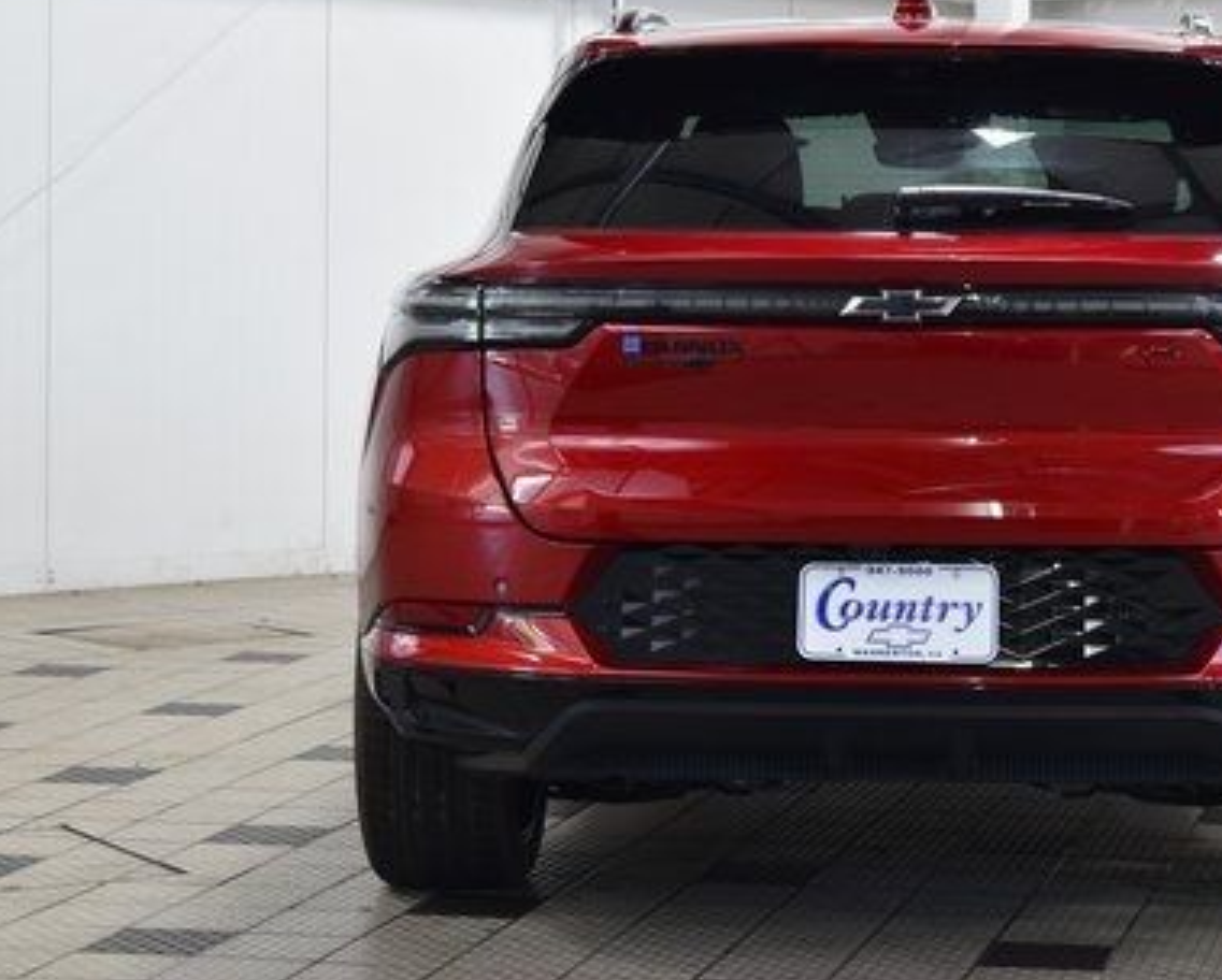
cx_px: 909
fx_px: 3439
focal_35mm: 95
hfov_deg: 20.0
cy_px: 334
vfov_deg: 16.2
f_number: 6.3
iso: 500
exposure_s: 1/15
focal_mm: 40
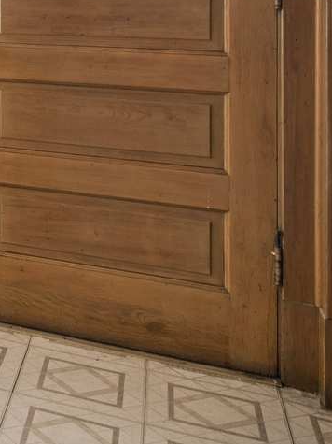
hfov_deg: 17.8
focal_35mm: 59
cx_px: -322
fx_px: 755
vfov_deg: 30.4
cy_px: -2
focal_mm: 12
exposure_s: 1/10
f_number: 8
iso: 200
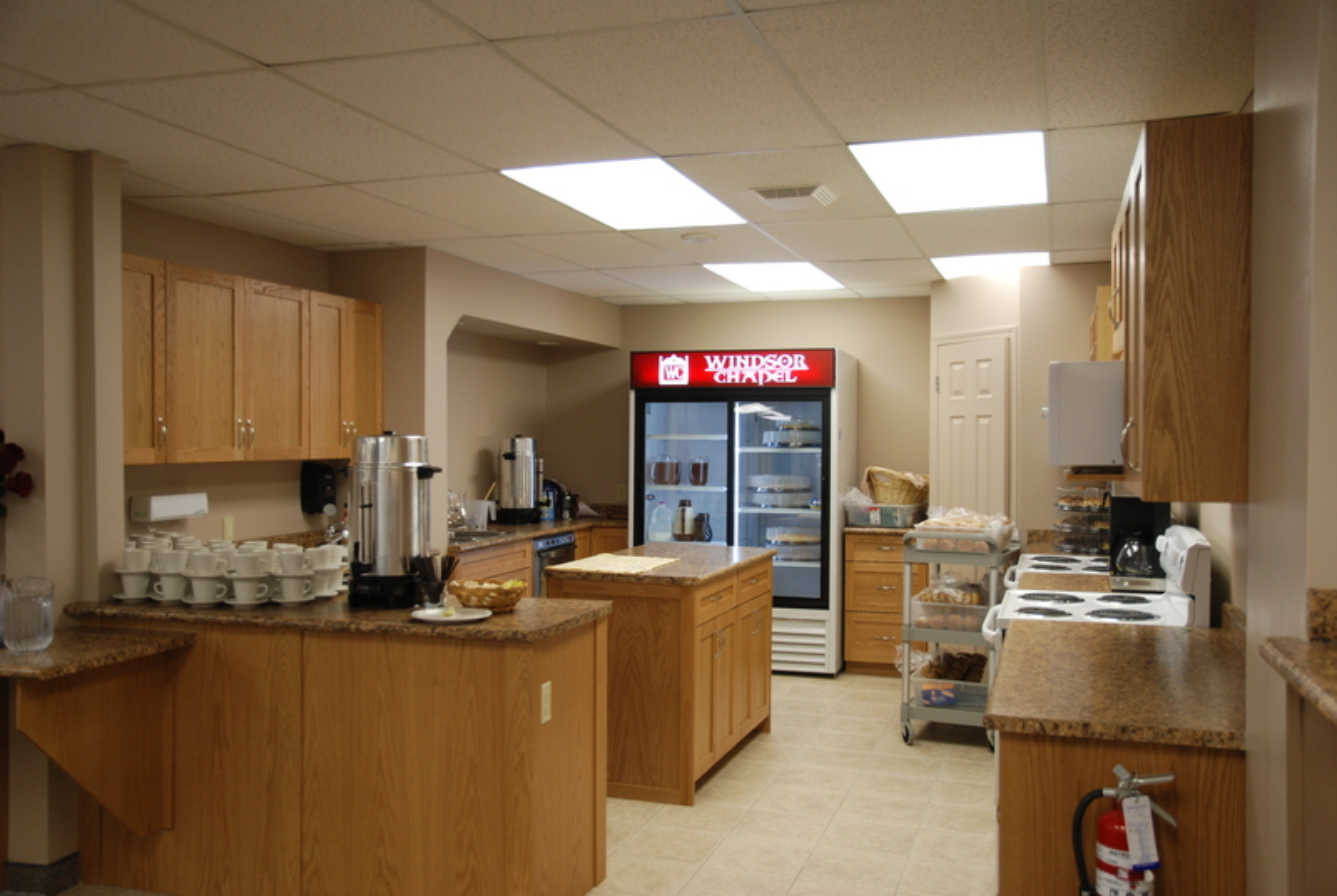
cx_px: 668
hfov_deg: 61.9
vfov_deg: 43.7
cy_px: 448
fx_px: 1116
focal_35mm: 30
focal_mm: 20
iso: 280
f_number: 4
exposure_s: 1/30
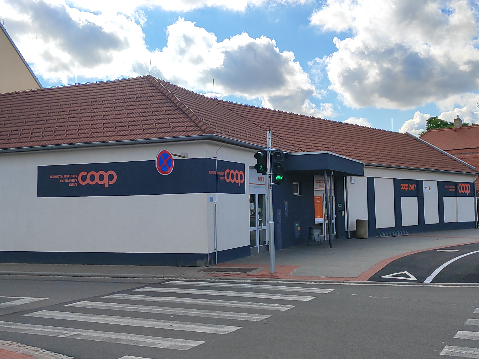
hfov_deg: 71.6
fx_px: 332
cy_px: 180
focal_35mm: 24
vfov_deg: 56.8
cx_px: 240
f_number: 1.89
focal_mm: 5.89
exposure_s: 1/1508
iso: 50
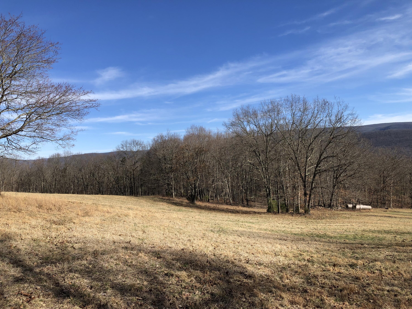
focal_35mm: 28
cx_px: 206
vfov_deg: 49.7
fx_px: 333
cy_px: 154
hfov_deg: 63.4
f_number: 1.8
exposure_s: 1/1779
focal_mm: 3.99
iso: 20
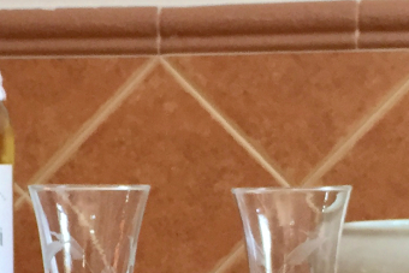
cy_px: 396
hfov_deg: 15.3
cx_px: 84
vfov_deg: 10.0
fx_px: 1512
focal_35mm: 133
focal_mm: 4.15
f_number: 2.2
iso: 50
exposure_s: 1/33
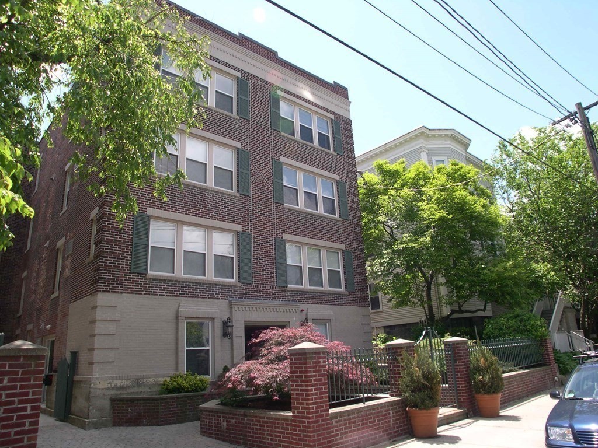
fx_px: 656
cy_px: 224
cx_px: 299
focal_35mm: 38
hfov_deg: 49.0
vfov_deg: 37.7
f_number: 7.6
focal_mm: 8
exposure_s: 1/98.5
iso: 100
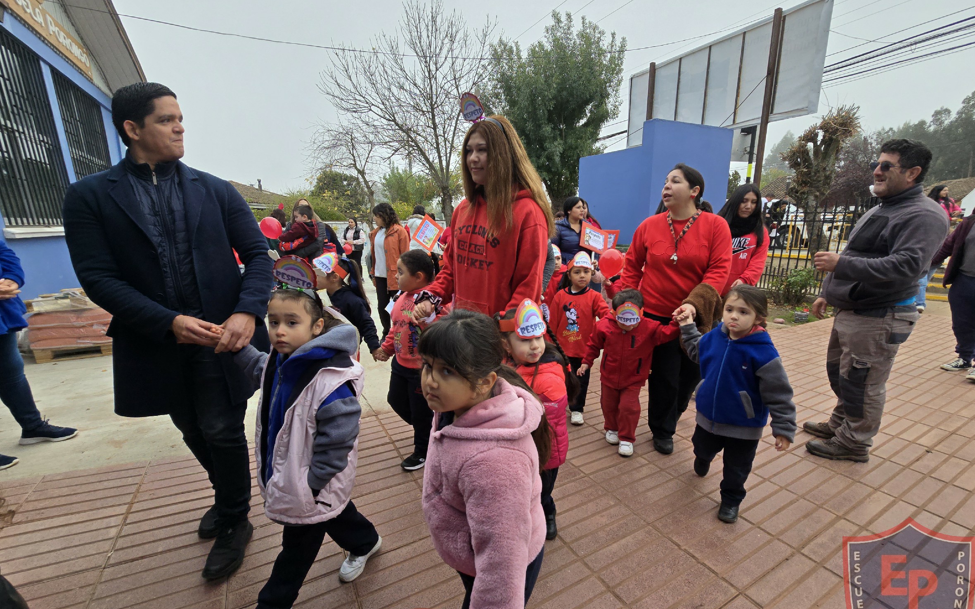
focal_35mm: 14
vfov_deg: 78.6
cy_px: 319
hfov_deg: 105.3
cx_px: 489
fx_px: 372
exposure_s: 1/440
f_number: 2.2
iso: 50
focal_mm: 2.2
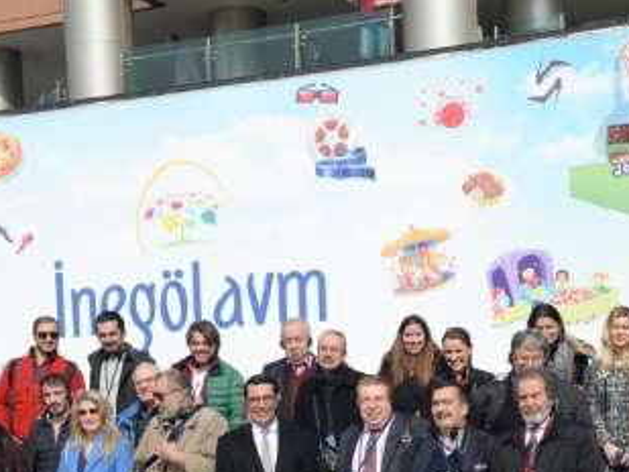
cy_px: 452
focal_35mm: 85
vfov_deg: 17.1
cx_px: 363
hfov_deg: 23.0
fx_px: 1545
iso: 320
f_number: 8
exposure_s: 1/800
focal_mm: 38
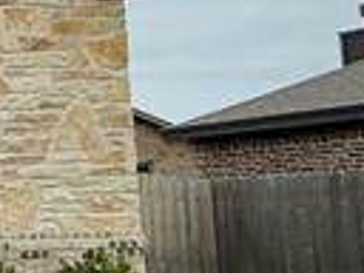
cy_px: 159
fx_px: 1178
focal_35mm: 112
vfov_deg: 13.2
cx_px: -847
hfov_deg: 10.1
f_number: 2.2
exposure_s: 1/2092
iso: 50
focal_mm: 2.22
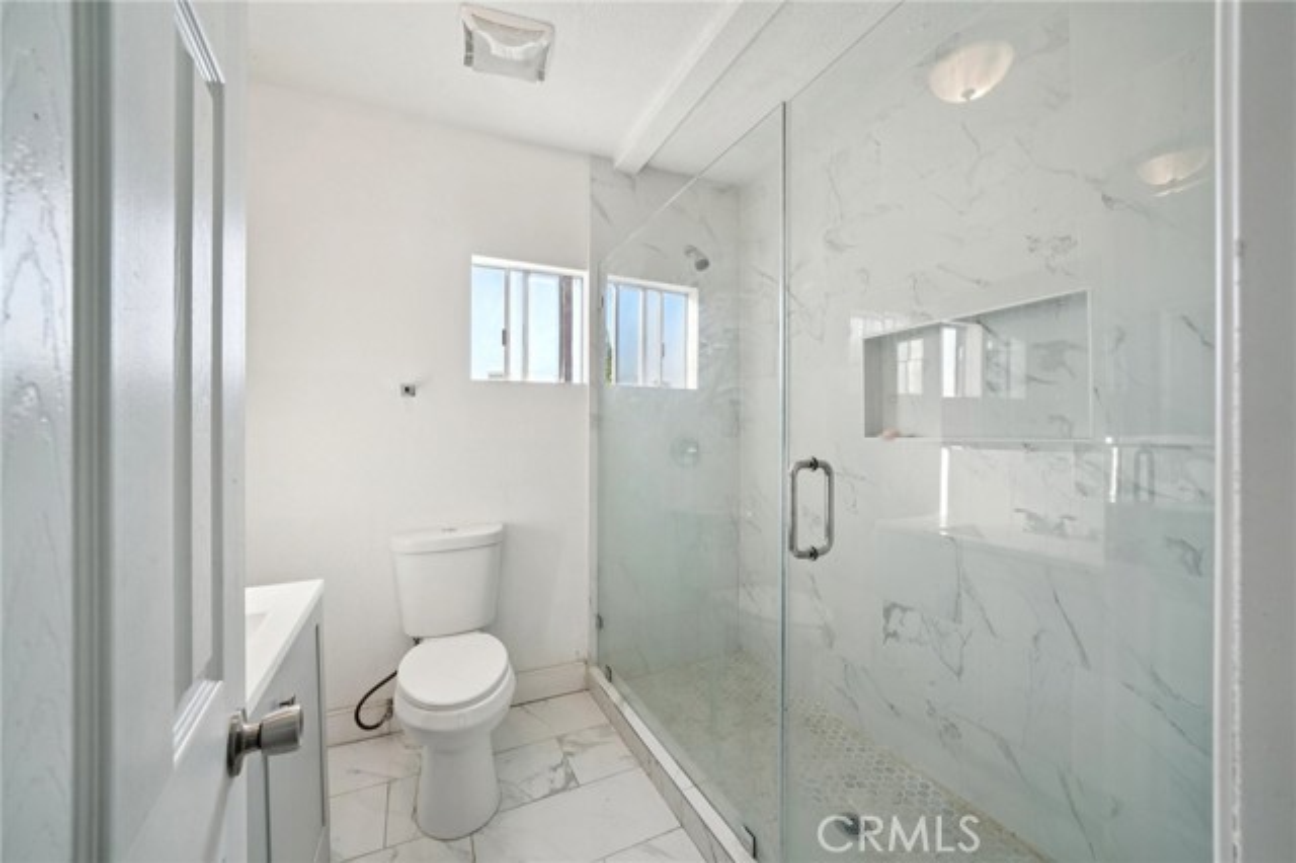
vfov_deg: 85.4
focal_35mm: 13
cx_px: 648
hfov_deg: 108.4
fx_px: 468
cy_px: 432
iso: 250
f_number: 9
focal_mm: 13
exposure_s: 1/30
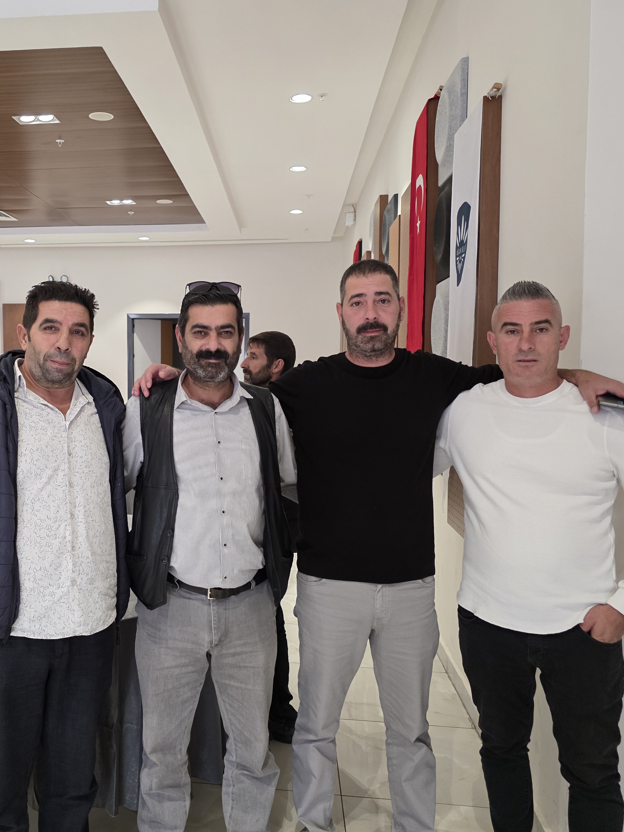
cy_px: 416
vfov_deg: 58.4
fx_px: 745
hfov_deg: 44.2
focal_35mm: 31
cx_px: 170
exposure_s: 1/100
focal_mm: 6.3
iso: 500
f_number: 1.7
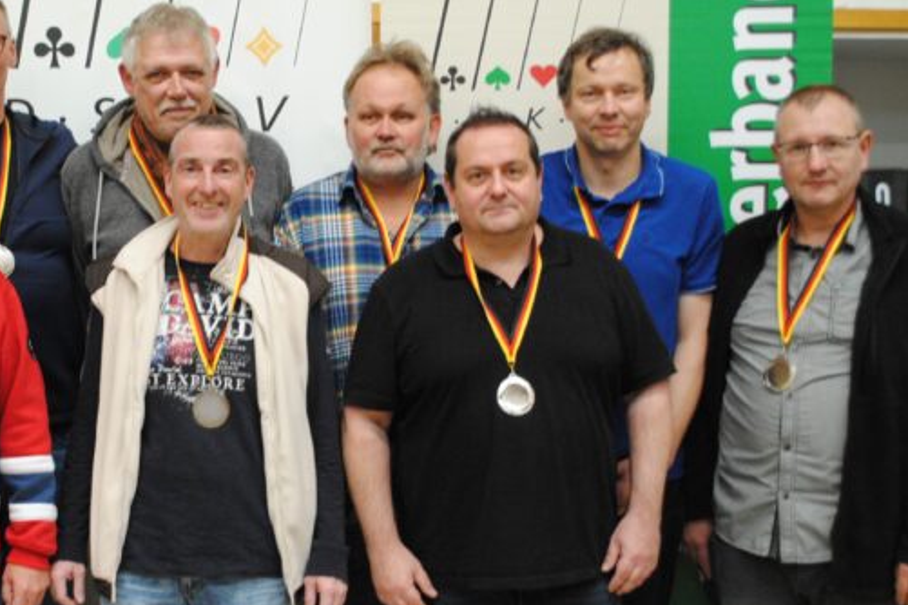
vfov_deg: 24.1
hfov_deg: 35.5
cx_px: 348
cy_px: 389
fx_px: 1412
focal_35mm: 56
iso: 800
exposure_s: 1/30
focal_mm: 26
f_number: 4.2
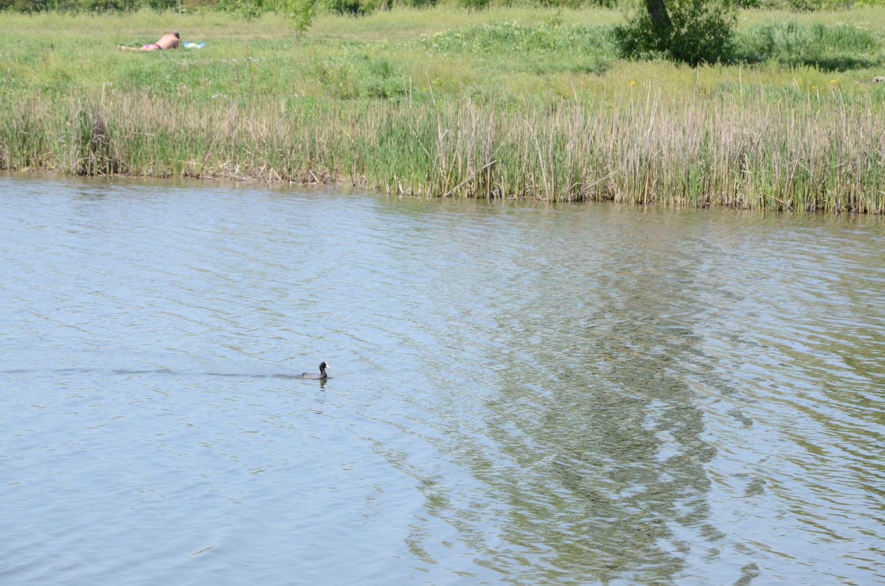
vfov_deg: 8.7
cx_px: 442
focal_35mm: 158
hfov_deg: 13.1
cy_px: 293
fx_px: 3864
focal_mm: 105
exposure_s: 1/2000
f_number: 11
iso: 1600
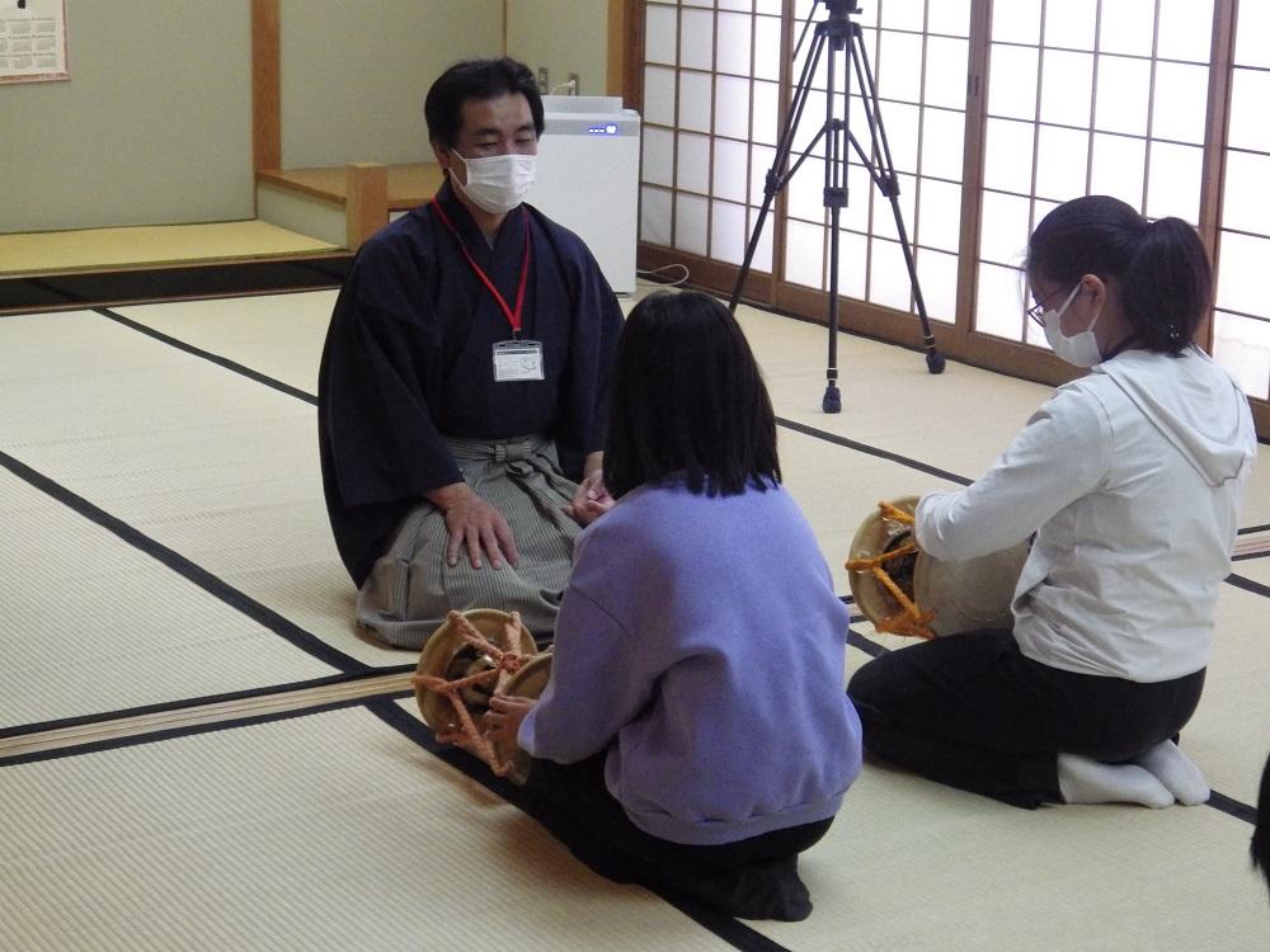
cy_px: 476
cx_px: 635
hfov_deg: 27.4
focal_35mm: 71
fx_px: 2605
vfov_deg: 20.7
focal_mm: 12.8
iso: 800
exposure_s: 1/40
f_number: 4.2
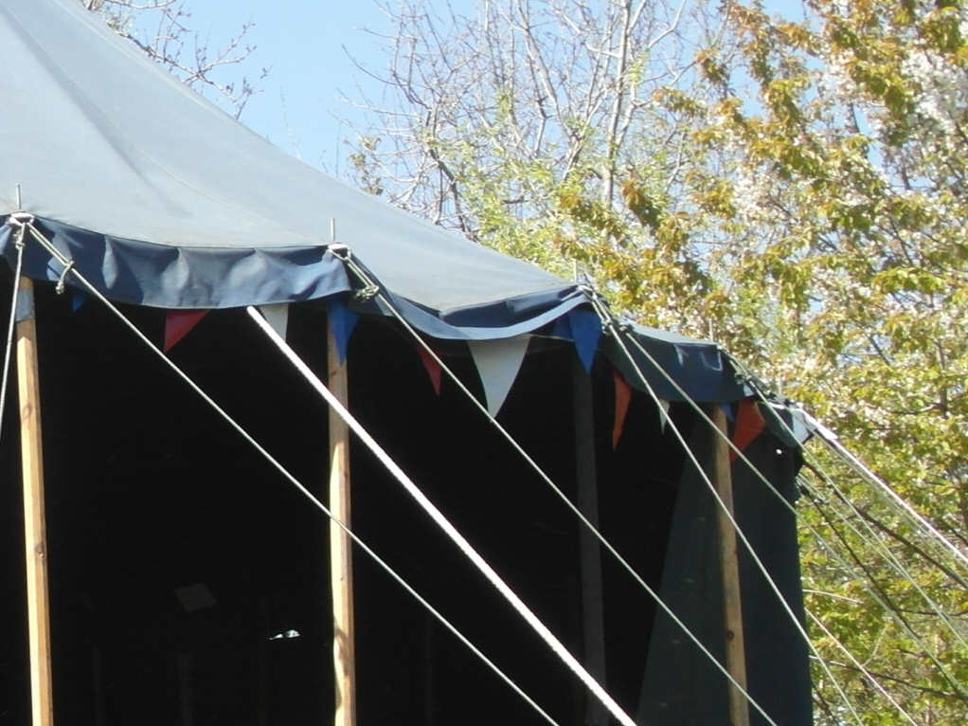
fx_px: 2908
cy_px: 381
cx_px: -129
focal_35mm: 104
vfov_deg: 14.2
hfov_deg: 18.1
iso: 80
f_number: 4
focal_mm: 6.8
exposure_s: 1/250
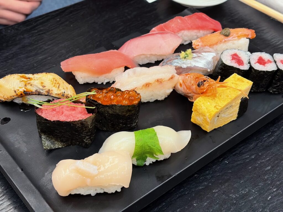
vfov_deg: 28.0
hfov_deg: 36.8
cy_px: 106
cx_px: 142
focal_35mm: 52
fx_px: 425
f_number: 1.6
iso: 100
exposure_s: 1/50
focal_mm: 5.96
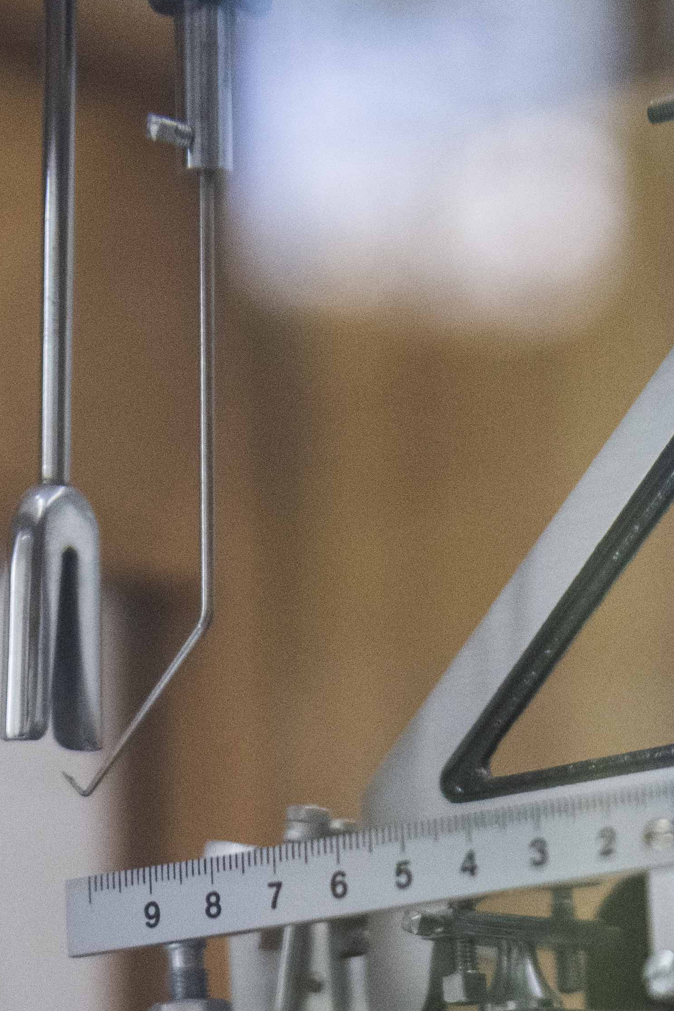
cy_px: 1499
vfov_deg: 11.8
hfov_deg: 8.3
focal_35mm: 166
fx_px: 4661
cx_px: 413
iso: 1600
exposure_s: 1/800
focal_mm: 45
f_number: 2.8
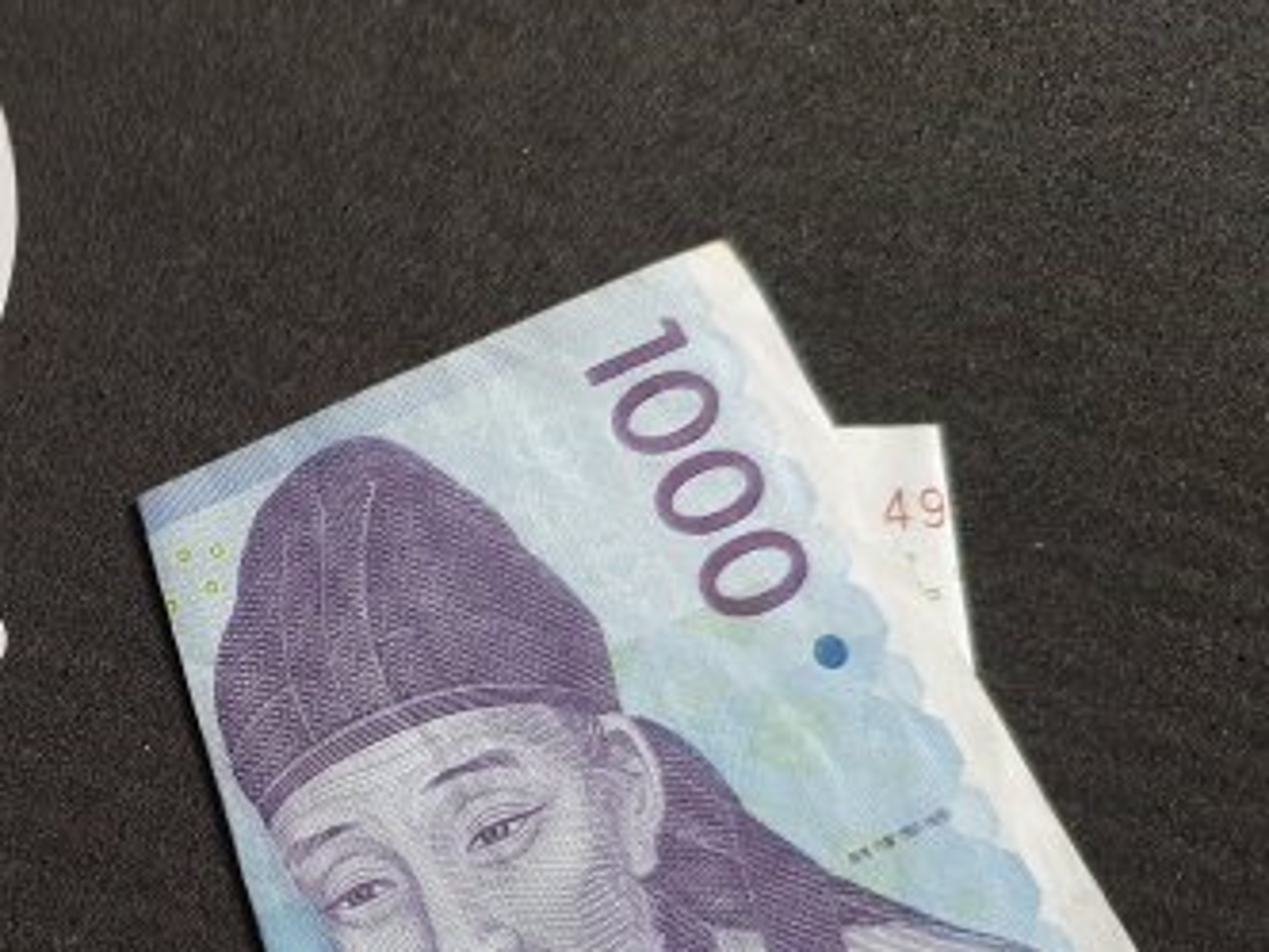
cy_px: 717
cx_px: 126
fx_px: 1760
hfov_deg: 37.1
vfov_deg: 29.8
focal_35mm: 48
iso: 200
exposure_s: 1/40
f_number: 1.5
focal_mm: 4.32
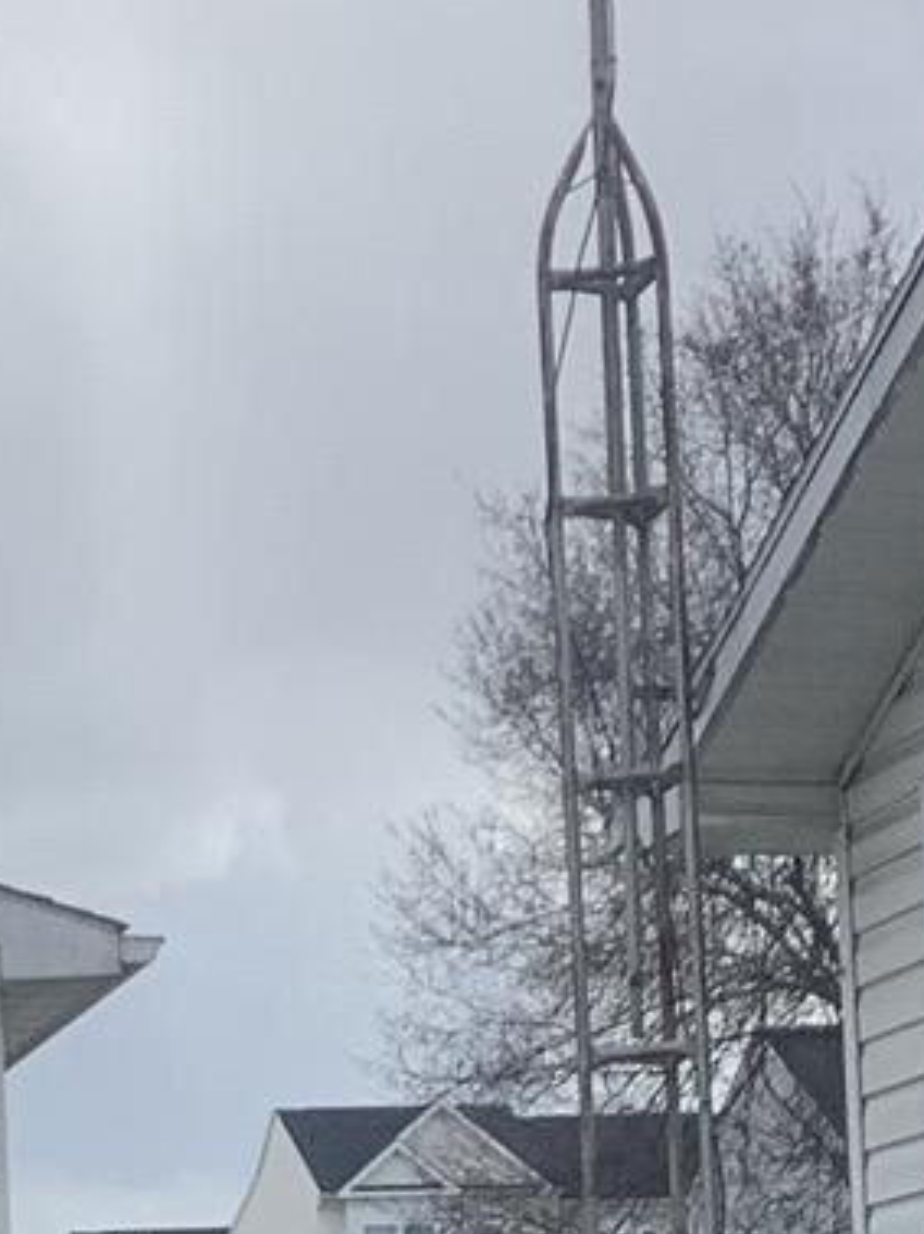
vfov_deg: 11.5
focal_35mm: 168
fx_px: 5986
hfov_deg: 8.8
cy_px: 1508
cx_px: 395
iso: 25
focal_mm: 3.3
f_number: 2.4
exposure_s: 1/1359
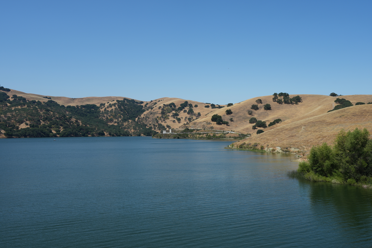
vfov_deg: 37.9
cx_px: 186
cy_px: 124
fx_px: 362
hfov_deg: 54.4
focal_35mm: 35
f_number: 8
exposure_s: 1/400
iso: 100
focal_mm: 35
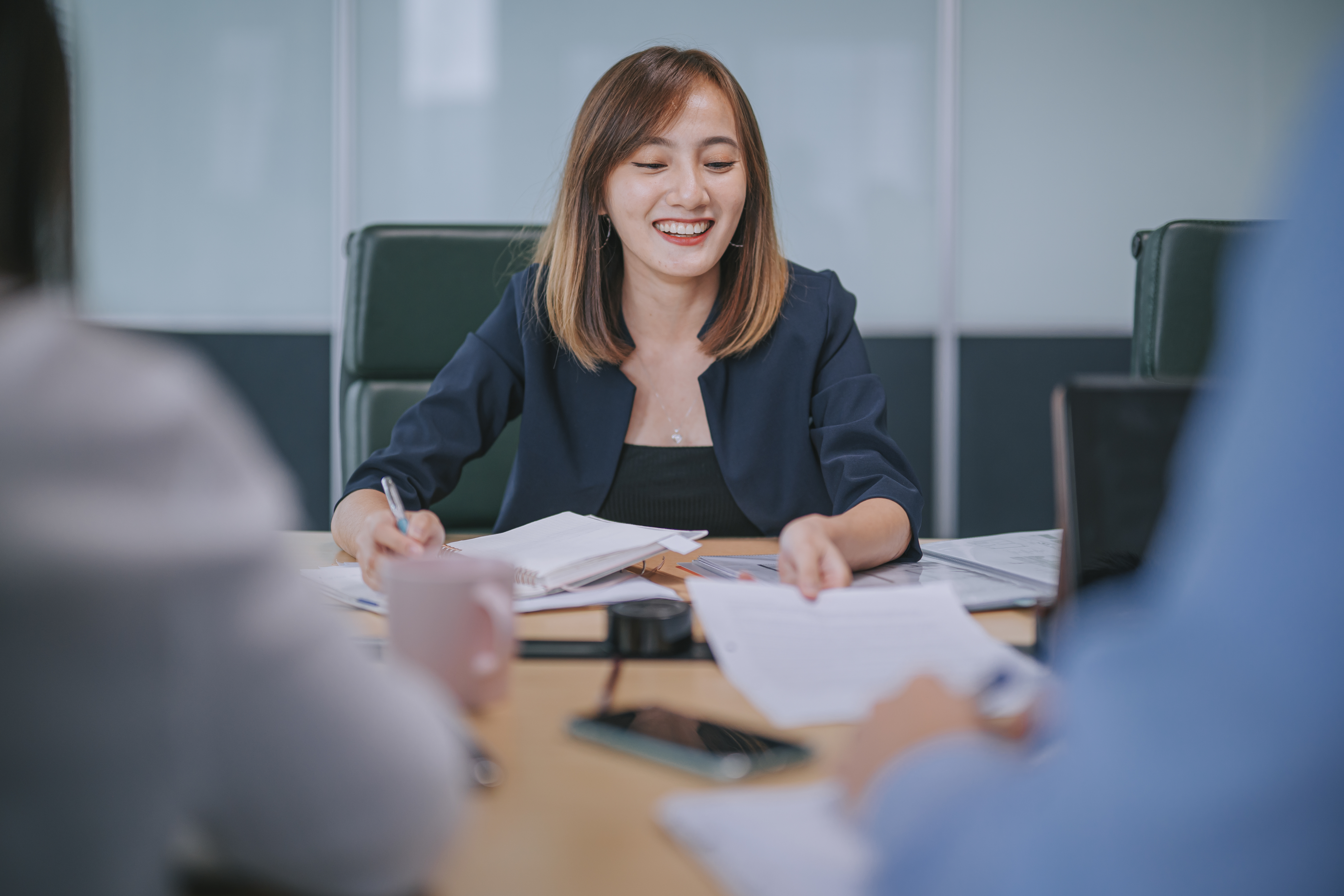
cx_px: 672
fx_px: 1867
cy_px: 448
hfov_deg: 39.6
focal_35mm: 50
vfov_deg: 27.0
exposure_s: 1/200
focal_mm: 50
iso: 250
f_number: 1.3
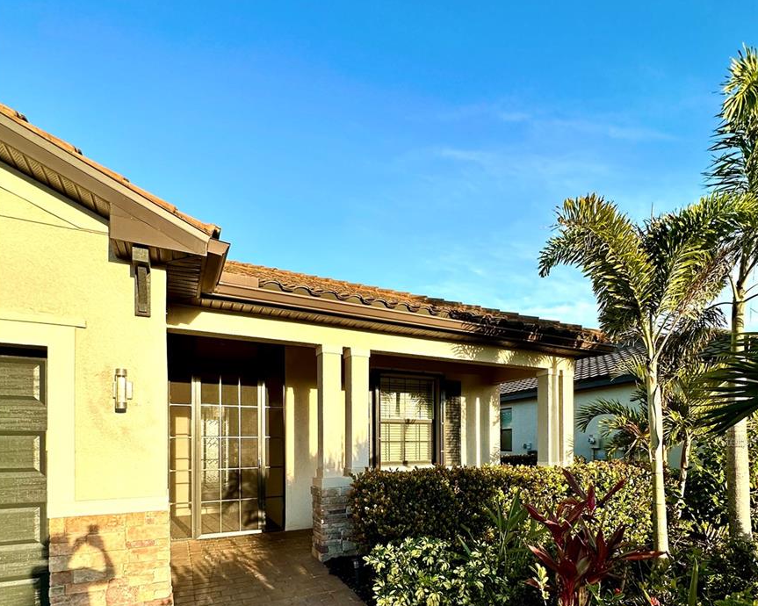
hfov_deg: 83.3
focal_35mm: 19
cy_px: 441
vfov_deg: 67.2
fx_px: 426
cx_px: 386
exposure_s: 1/612
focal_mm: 2.22
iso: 40
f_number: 2.2
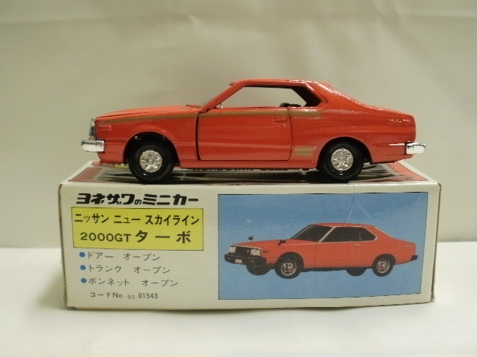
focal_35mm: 44
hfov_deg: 42.9
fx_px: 606
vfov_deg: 32.9
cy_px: 178
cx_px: 238
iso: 125
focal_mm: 7.7
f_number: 4
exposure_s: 1/13
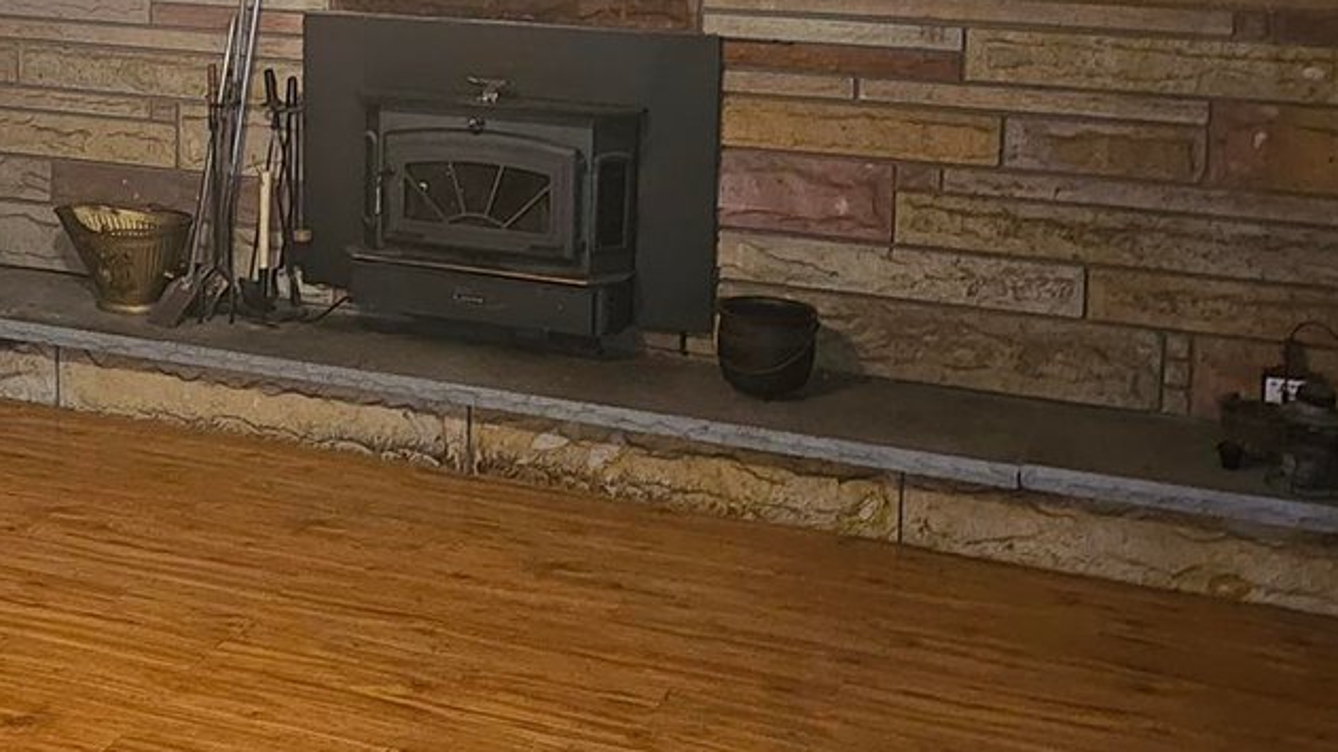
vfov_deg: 19.5
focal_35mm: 60
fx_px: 2128
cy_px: 10
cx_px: 238
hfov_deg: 33.7
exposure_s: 1/9.99
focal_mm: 6.3
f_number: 1.7
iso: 200
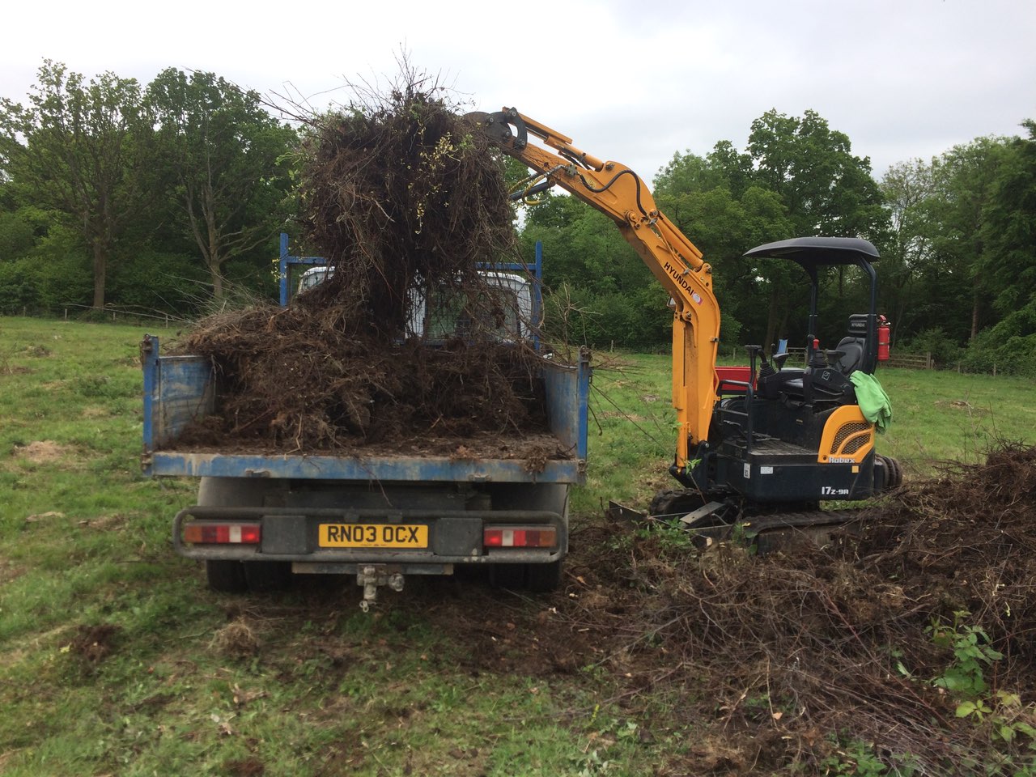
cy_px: 388
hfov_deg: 61.7
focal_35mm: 29
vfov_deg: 48.2
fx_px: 868
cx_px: 518
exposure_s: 1/1080
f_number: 2.2
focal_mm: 4.15
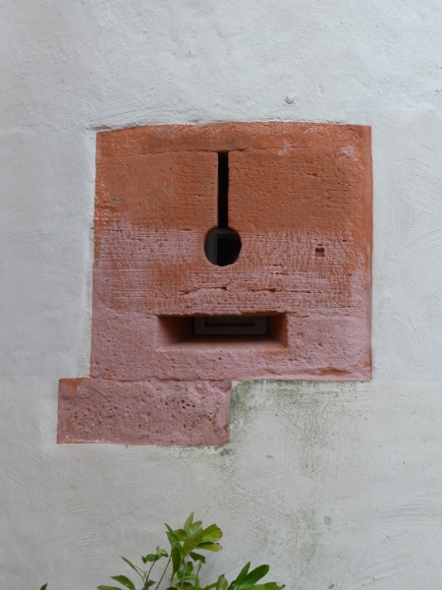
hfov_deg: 14.2
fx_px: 1771
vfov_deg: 18.9
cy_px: 295
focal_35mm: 104
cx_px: 221
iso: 200
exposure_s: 1/60
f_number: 5.3
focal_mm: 17.1
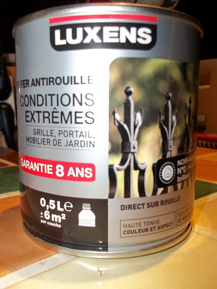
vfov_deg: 56.8
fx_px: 267
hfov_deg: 44.2
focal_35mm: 32
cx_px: 108
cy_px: 144
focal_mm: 5.7
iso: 80
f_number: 2.9
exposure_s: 1/30
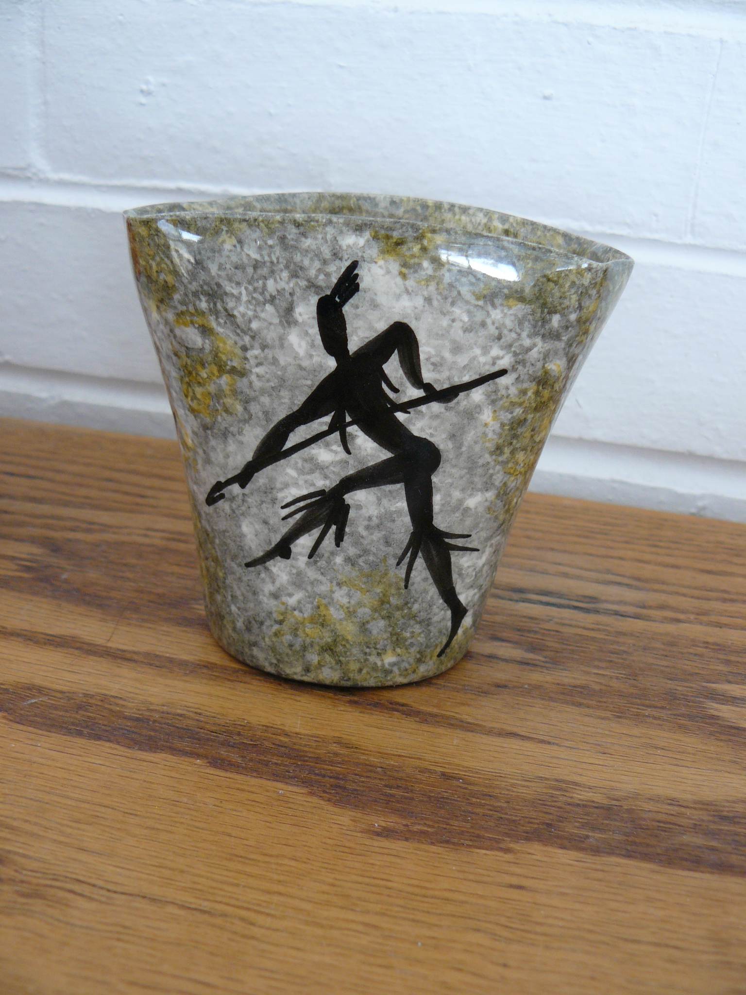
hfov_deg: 39.7
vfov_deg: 51.4
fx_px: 1034
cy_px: 498
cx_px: 373
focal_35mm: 36
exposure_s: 1/30
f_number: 2.8
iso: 125
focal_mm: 6
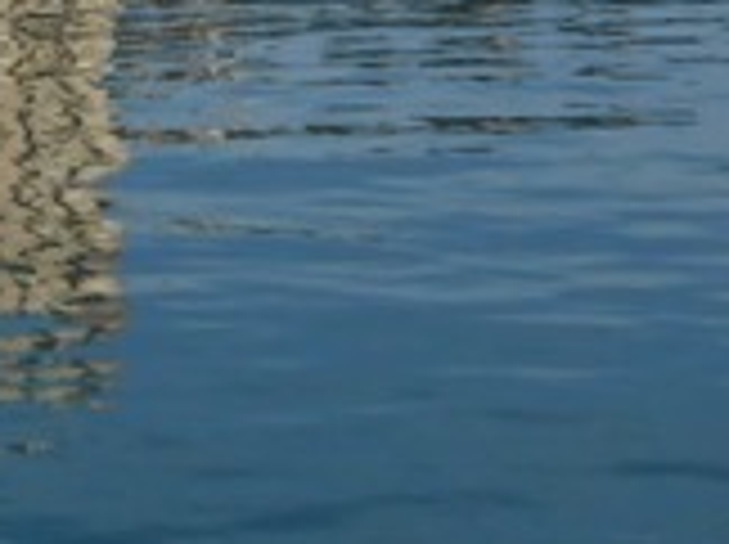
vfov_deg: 7.6
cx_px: -414
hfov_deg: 10.1
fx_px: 3953
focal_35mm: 188
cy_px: -459
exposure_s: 1/1000
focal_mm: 6.8
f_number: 4.2
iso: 80
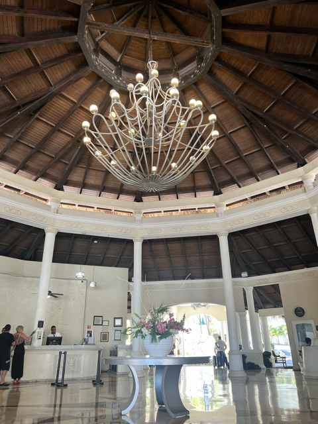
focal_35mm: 26
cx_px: 159
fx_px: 318
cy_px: 212
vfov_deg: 67.3
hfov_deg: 53.1
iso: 80
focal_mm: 5.7
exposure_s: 1/60
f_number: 1.5
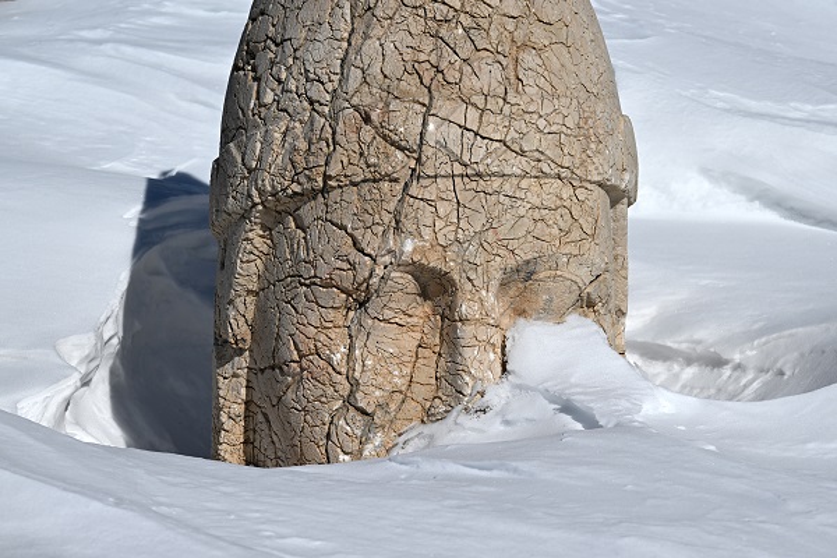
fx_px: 4417
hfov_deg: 10.8
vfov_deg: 7.2
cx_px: 418
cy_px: 279
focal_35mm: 190
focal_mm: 190
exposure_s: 1/3200
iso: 200
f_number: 8
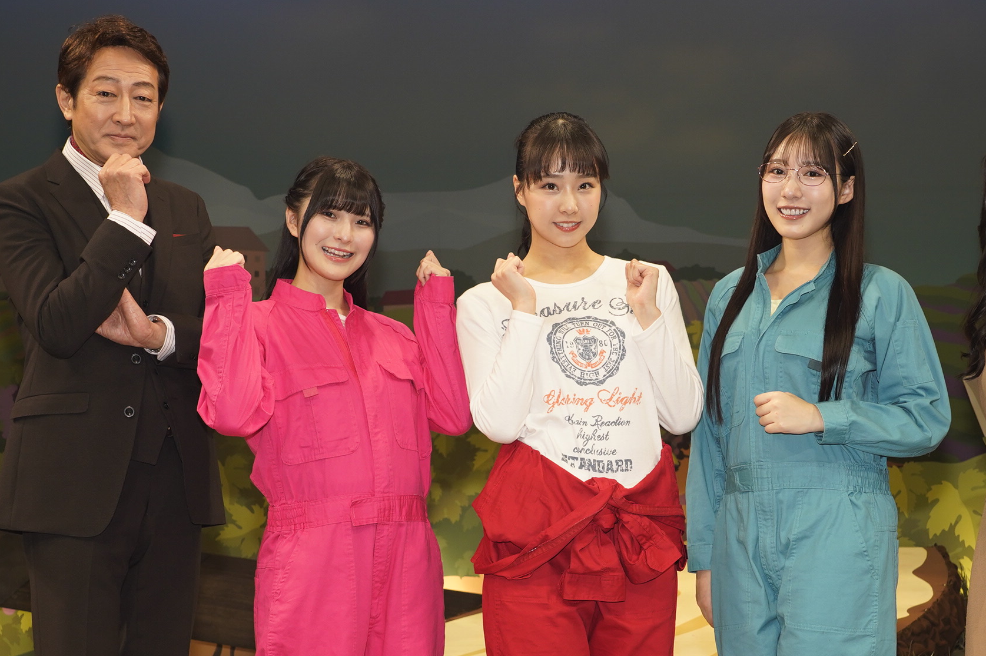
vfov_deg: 17.2
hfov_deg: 25.7
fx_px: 2162
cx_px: 573
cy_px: 461
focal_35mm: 79
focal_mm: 44
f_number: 7.1
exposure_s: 1/250
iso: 800
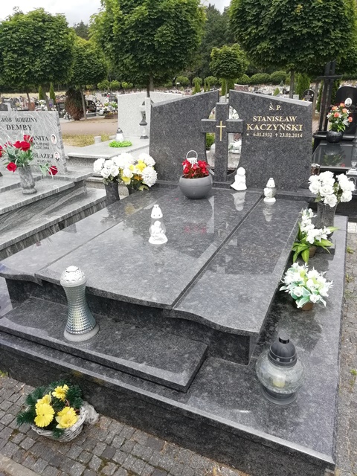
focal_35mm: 26
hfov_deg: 53.1
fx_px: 358
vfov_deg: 67.3
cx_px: 178
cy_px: 238
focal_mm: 3.21
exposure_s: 1/589
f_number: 2.2
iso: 50
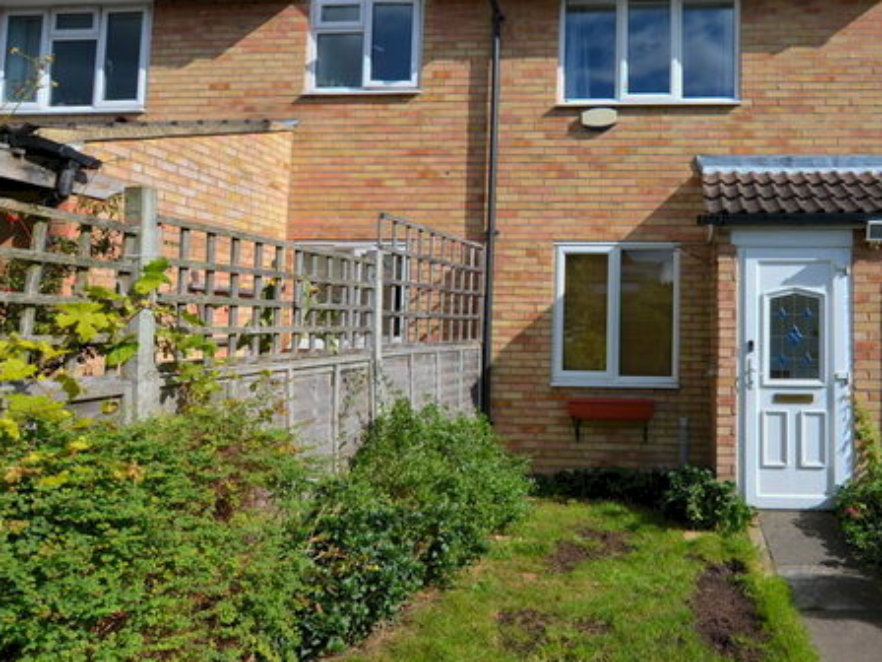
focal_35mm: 25
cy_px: 291
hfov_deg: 66.6
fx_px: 631
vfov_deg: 55.2
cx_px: 634
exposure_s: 1/250
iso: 100
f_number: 8
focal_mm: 11
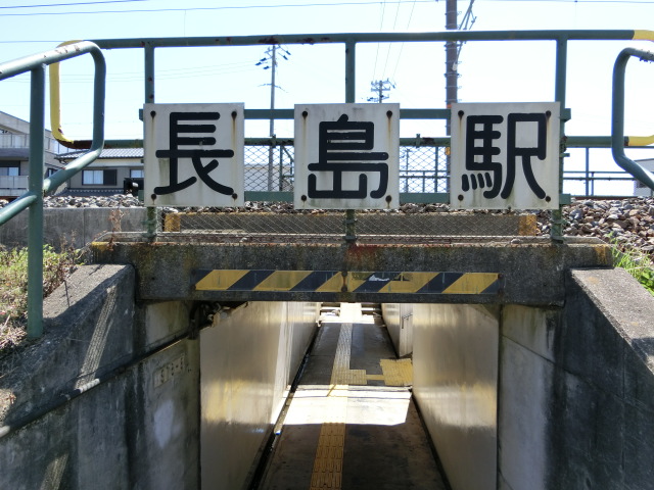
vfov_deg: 54.9
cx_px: 327
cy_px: 245
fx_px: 472
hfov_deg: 69.4
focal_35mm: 25
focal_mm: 4.5
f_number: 3.5
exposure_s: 1/400
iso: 80
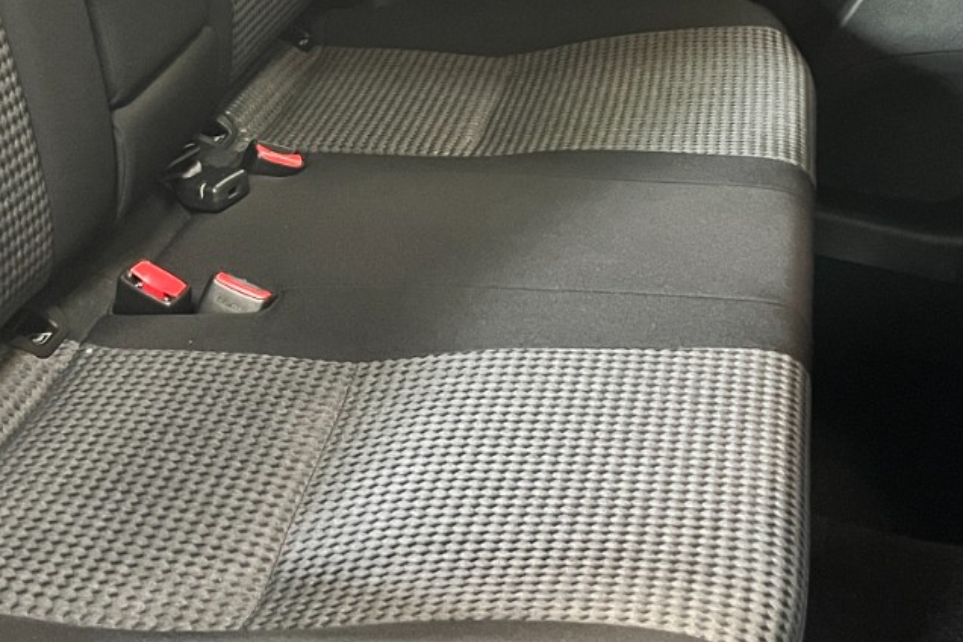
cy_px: 71
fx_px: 1819
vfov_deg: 19.7
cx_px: 394
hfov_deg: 29.6
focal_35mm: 68
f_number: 1.6
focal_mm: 5.1
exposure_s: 1/25
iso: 500
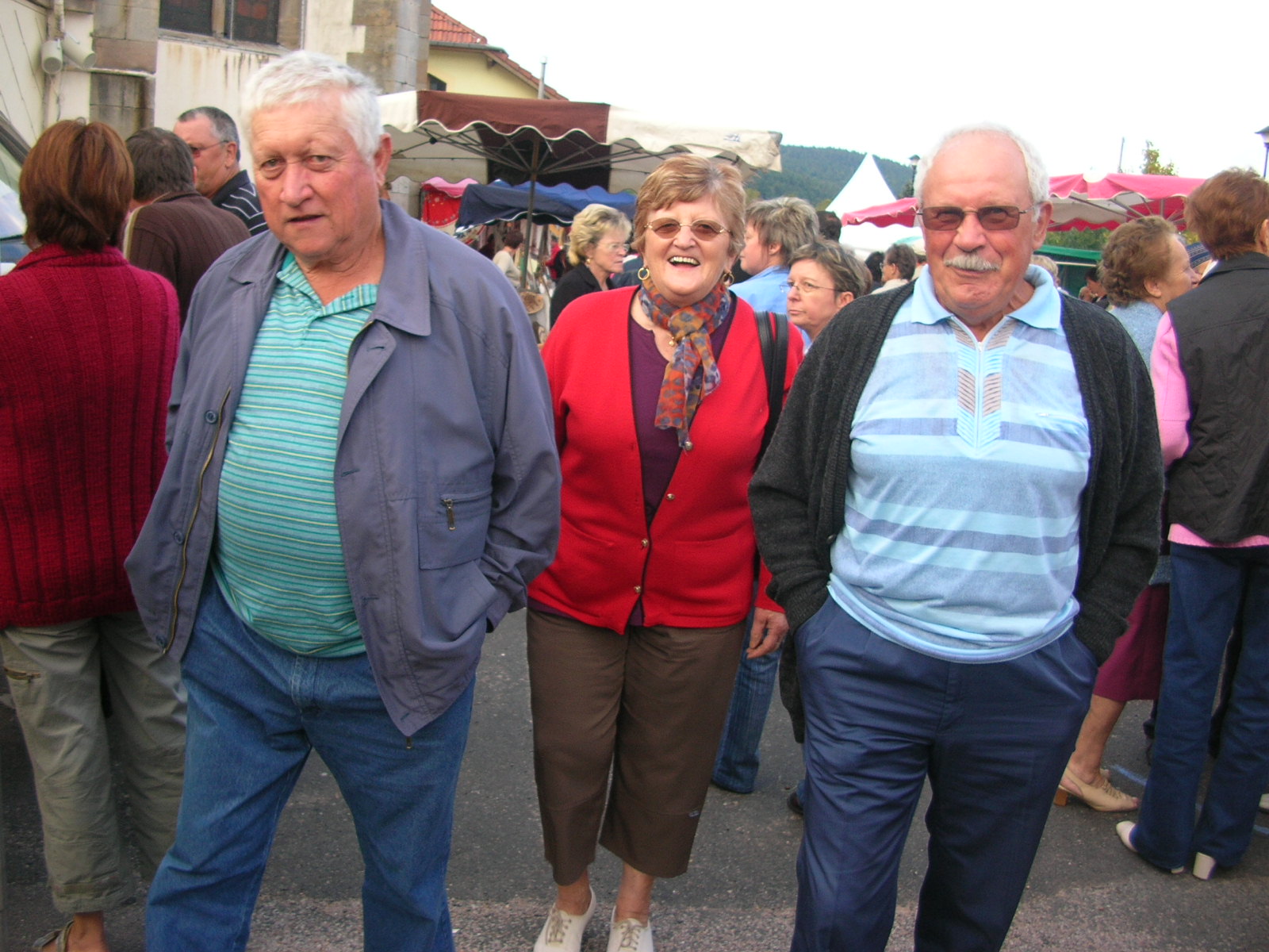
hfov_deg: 52.6
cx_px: 634
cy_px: 476
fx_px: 1283
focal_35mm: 35
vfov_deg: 40.7
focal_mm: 5.8
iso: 50
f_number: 2.8
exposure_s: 1/87.1
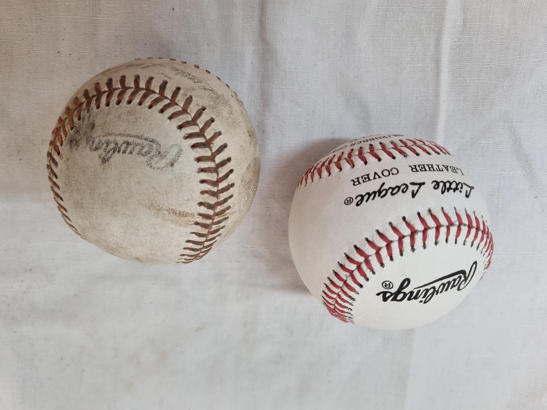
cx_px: 274
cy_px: 205
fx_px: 411
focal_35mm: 26
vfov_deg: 53.1
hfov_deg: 67.3
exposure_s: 1/100
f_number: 1.8
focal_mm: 5.4
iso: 200
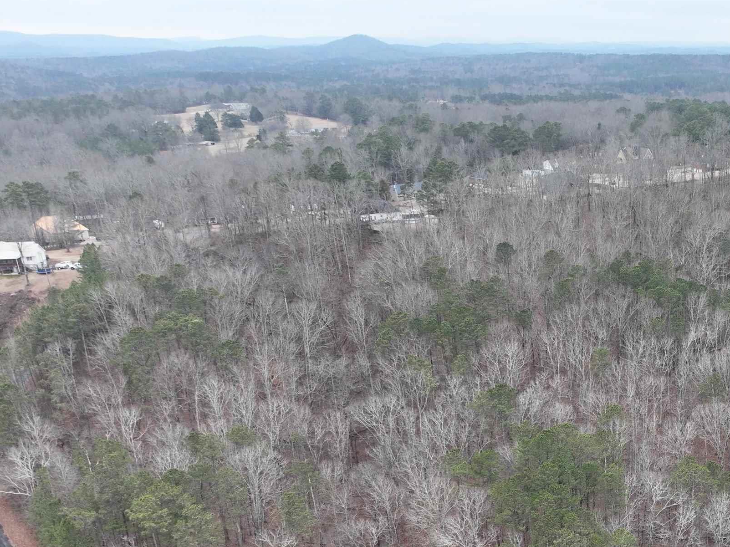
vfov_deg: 30.5
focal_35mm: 46
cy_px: 456
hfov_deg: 38.2
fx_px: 970
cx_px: 670
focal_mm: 12.29
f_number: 2.8
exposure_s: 1/50
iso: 210
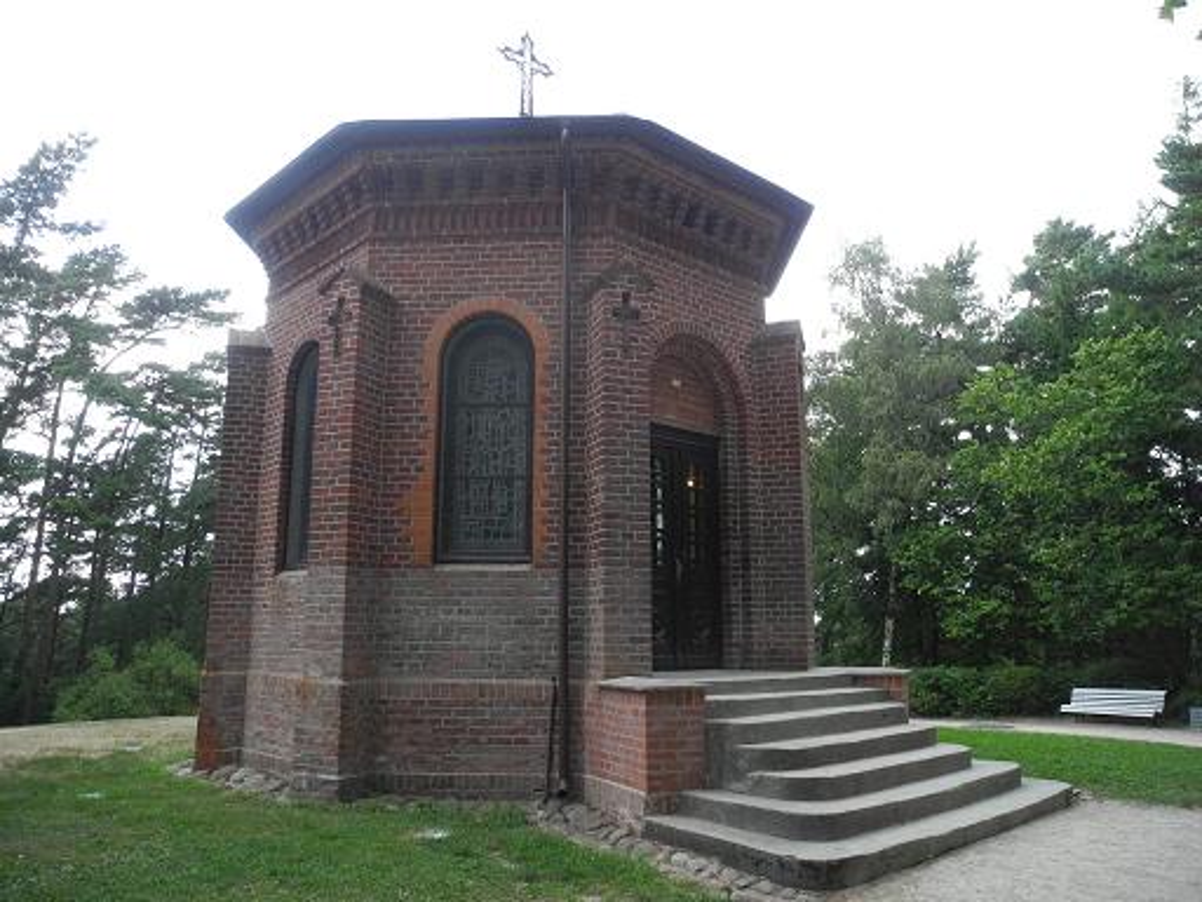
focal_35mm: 28
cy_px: 451
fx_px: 972
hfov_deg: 63.4
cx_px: 601
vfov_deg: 49.7
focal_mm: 6
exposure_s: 1/100
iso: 100
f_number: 2.8
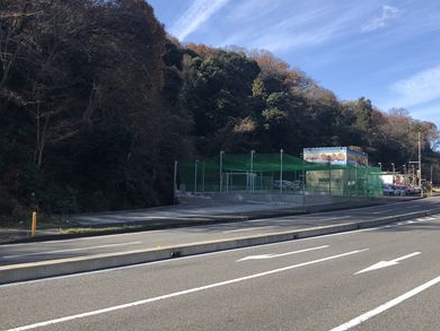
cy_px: 163
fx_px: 471
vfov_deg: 38.7
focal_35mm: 37
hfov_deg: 50.0
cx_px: 200
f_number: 1.8
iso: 20
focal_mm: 4
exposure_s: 1/800
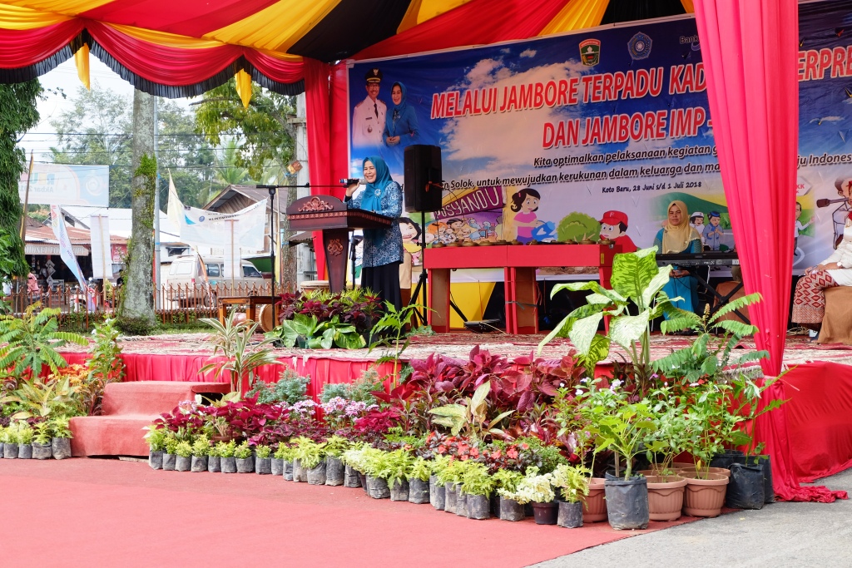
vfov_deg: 21.6
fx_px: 1491
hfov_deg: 31.9
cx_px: 426
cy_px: 284
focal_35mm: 63
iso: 400
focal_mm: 41.8
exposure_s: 1/400
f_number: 5.6
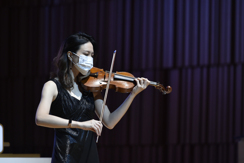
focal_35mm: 200
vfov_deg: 6.9
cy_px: 82
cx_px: 122
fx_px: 1355
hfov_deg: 10.3
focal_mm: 200
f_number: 4
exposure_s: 1/160
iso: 2000
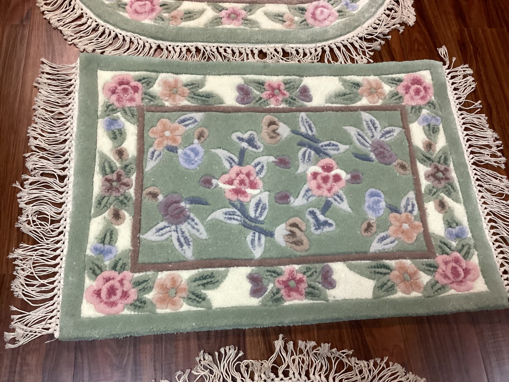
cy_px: 191
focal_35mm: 31
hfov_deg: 58.3
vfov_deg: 45.4
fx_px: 456
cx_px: 254
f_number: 2.4
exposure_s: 1/60
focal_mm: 3.3
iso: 200
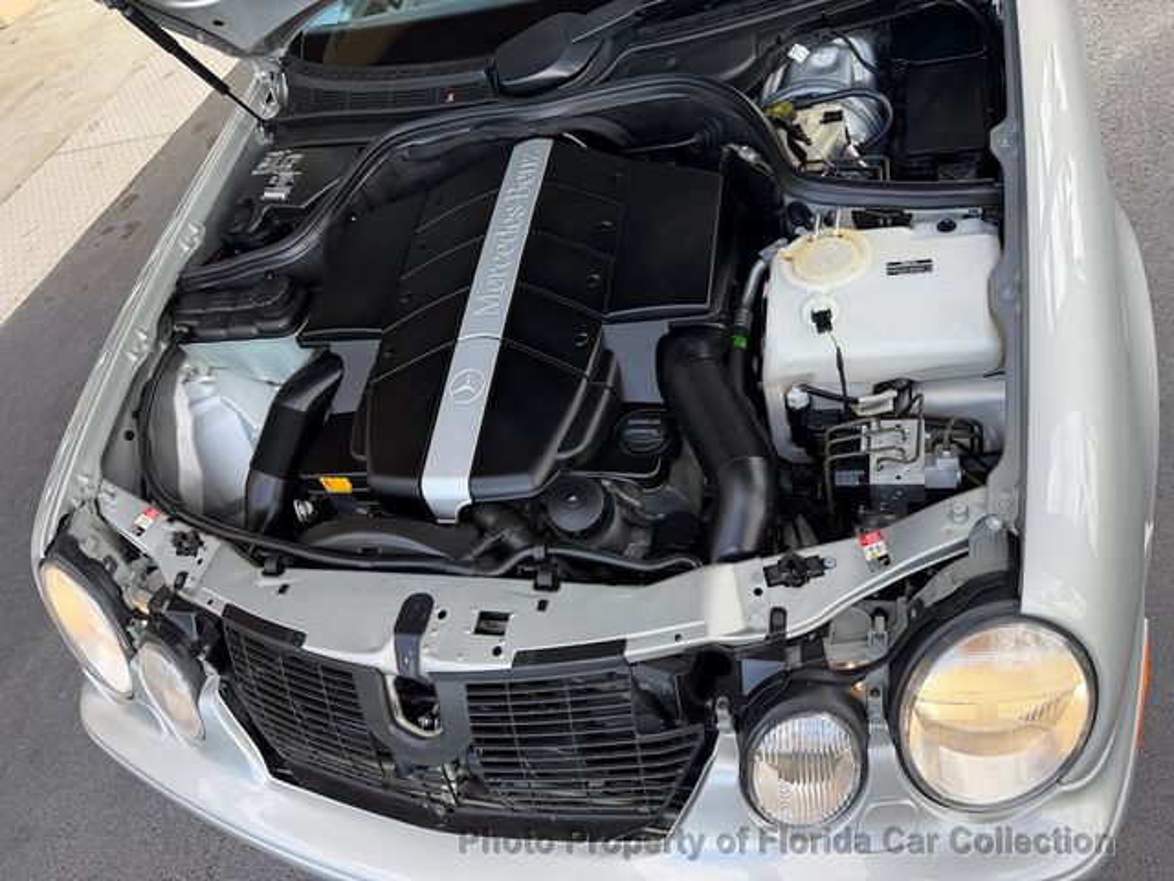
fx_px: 814
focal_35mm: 24
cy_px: 440
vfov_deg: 56.8
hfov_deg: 71.6
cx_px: 587
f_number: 1.78
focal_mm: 6.76
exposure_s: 1/389
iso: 80
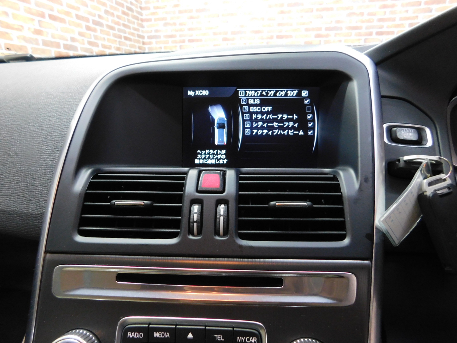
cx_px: 228
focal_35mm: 23
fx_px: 304
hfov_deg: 73.9
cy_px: 172
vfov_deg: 58.9
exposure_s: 1/13
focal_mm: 4
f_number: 3
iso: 400
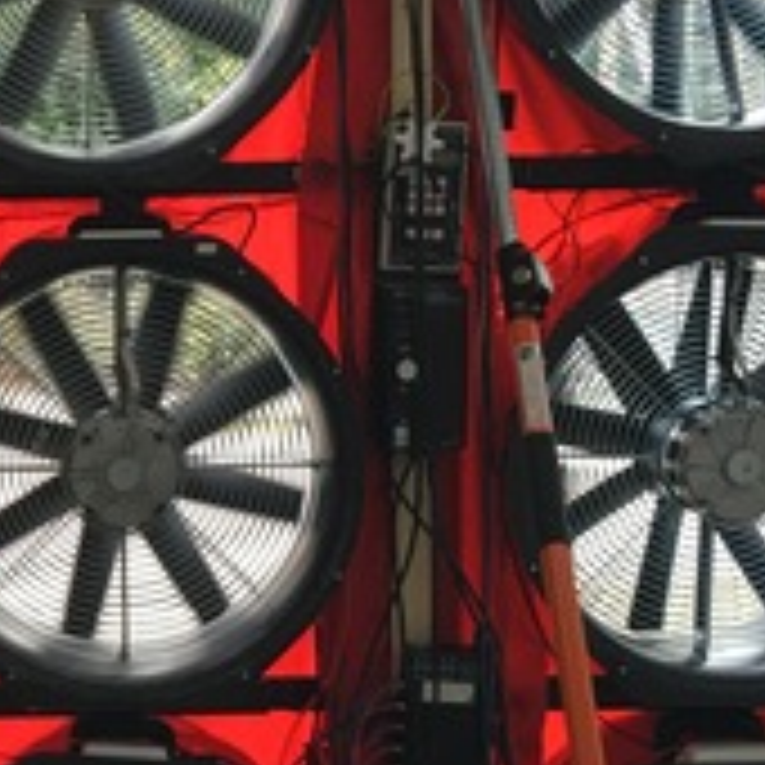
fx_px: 2000
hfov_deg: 20.8
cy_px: 436
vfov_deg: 21.6
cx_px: -25
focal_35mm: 80
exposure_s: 1/33
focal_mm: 4.15
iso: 40
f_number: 2.2
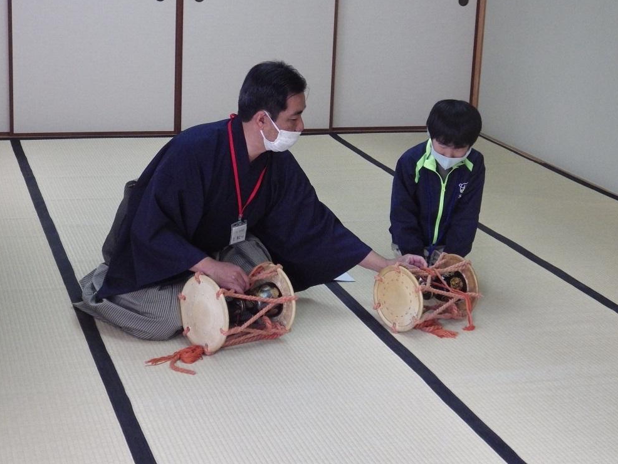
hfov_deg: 27.0
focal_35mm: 72
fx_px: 1286
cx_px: 306
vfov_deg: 20.4
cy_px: 229
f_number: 4.2
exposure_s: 1/60
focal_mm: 12.8
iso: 800
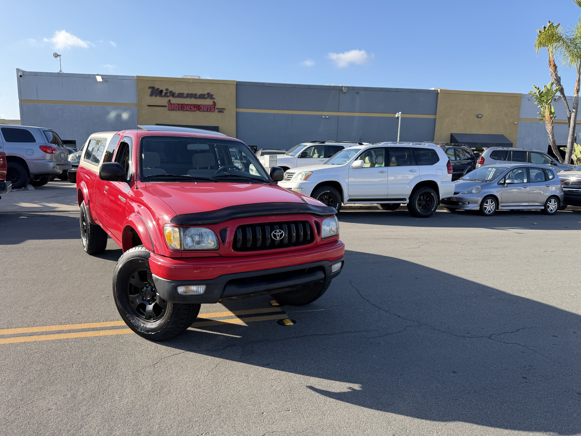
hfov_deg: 71.6
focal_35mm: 24
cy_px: 218
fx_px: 403
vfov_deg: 56.8
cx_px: 290
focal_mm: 6.76
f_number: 1.78
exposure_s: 1/979
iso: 80
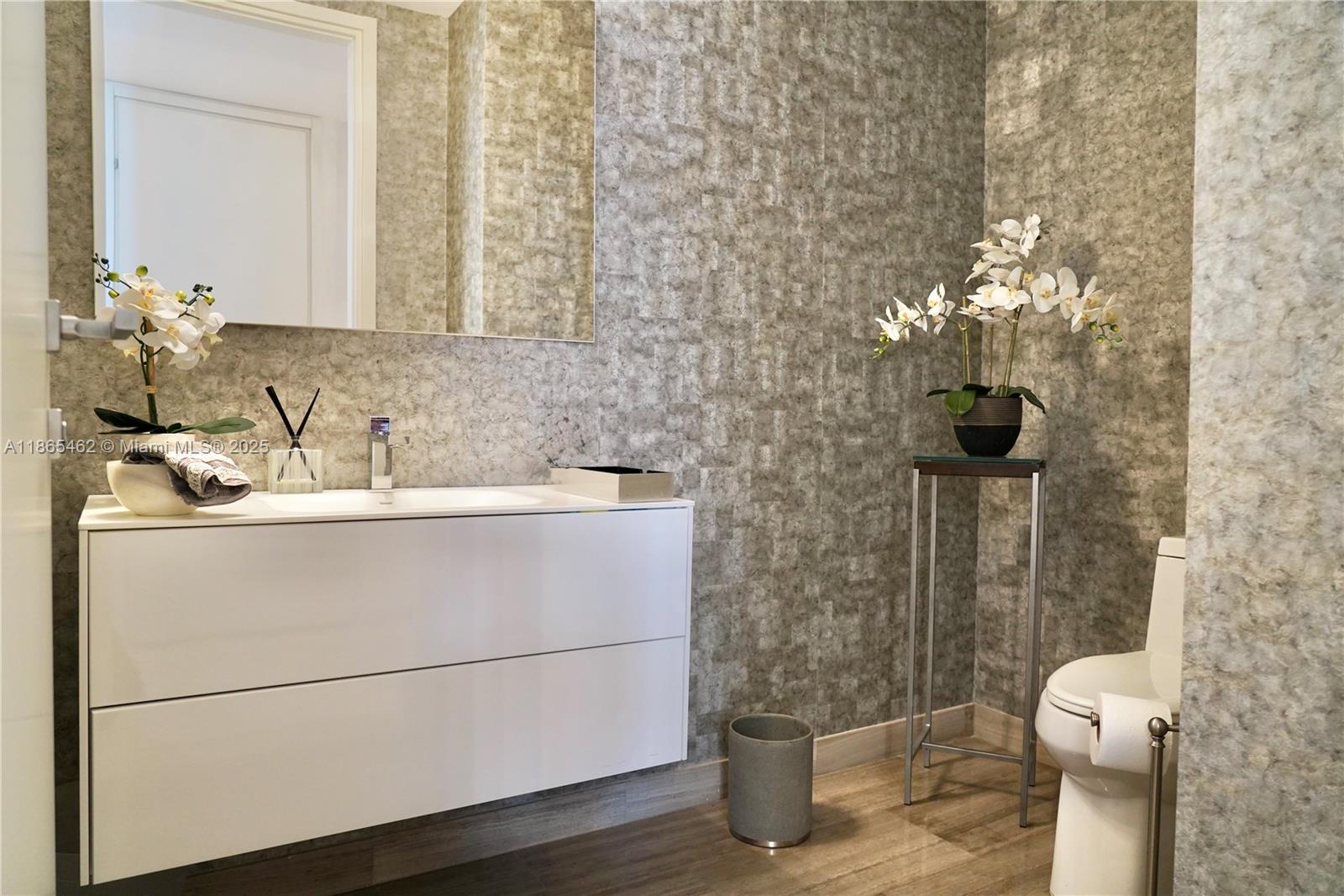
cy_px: 448
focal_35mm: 24
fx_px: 896
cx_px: 672
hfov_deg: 73.8
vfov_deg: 53.1
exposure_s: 1/20
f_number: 5
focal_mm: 24
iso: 2000
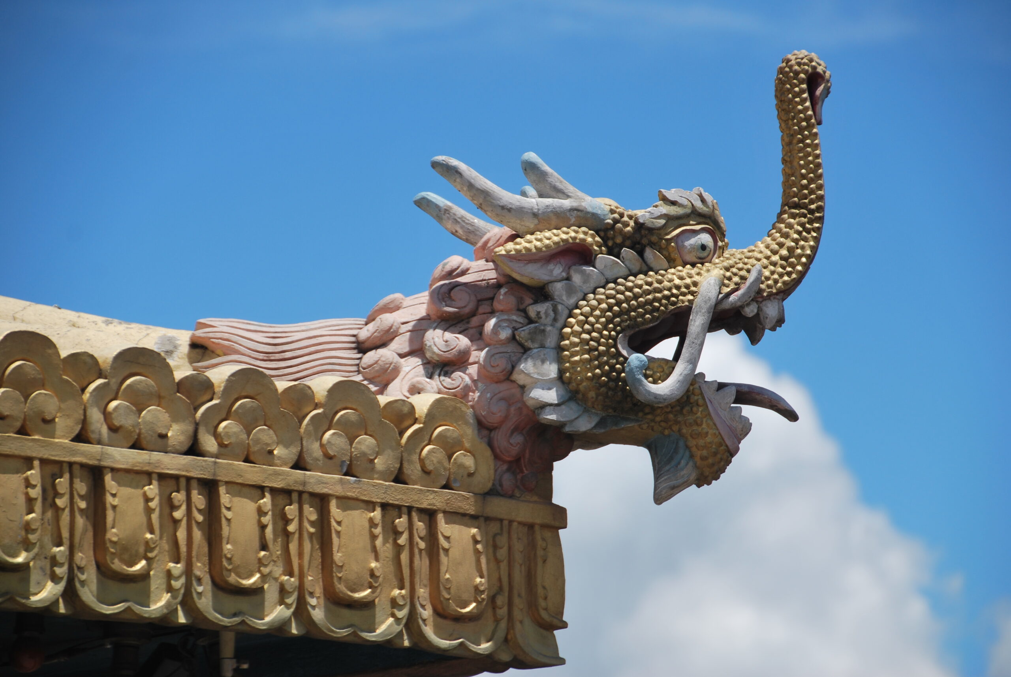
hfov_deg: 10.5
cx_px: 506
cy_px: 338
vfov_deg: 7.1
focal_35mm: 195
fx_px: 5483
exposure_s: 1/500
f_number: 6
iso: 100
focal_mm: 130
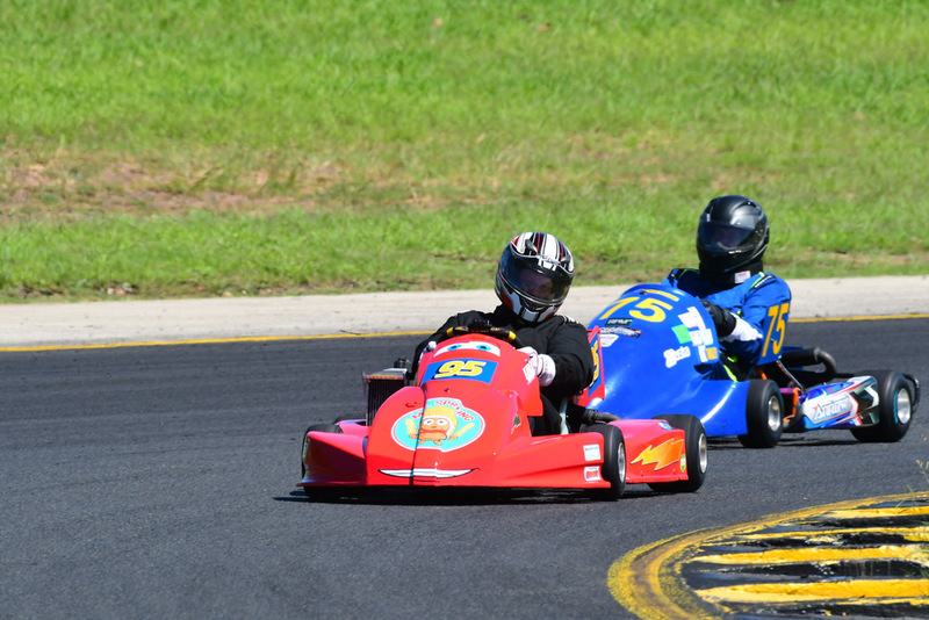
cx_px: 464
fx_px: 17811
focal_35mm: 690
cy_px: 310
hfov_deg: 3.0
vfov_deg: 2.0
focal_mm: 460
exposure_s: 1/640
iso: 500
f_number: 11
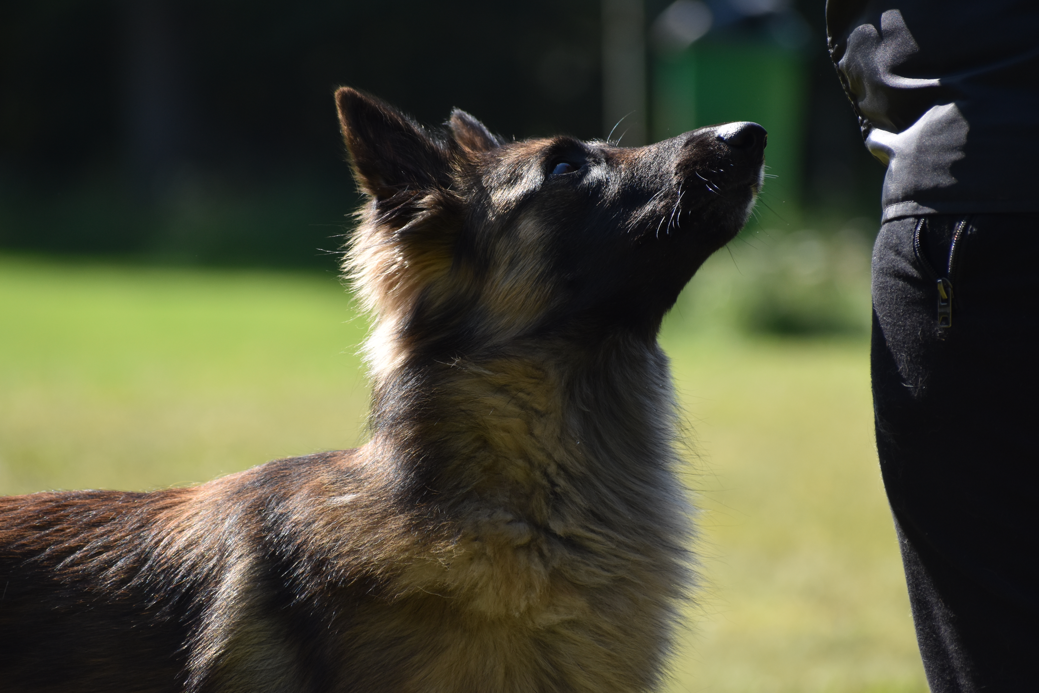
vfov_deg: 4.0
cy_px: 347
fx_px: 9956
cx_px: 479
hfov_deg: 6.0
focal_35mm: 345
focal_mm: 210
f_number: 5.6
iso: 450
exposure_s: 1/1000
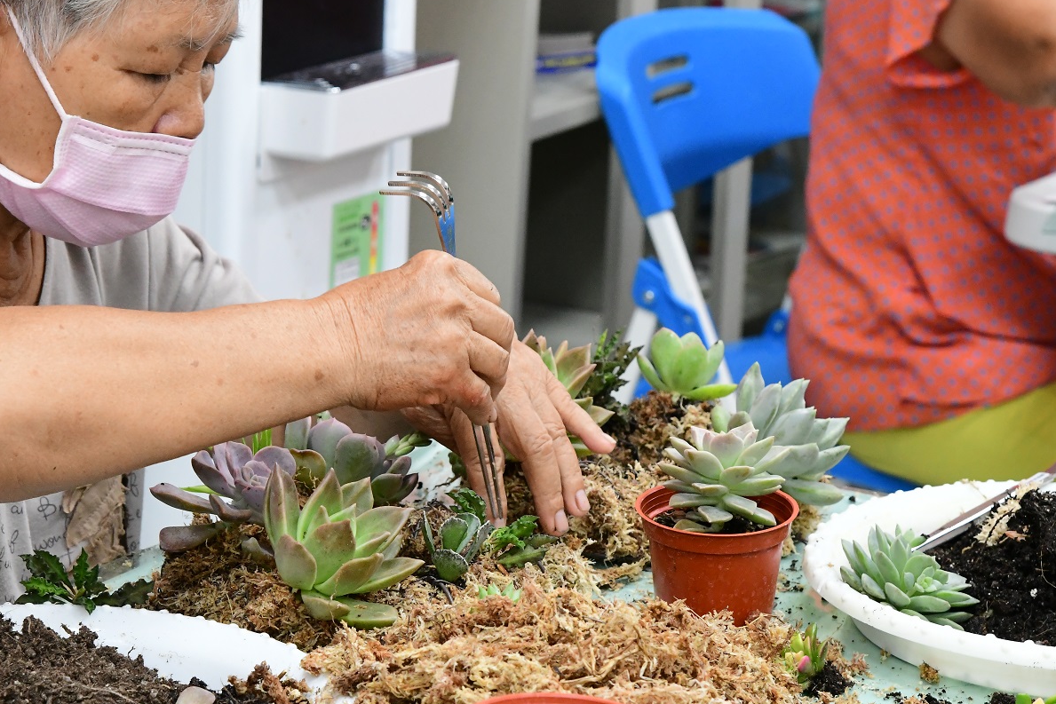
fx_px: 3843
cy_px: 368
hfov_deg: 15.6
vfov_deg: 10.5
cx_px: 360
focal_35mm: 131
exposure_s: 1/80
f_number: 8
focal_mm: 82
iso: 4000
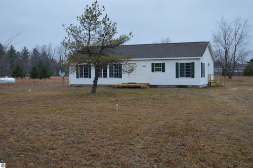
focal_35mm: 48
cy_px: 84
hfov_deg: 41.2
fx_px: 337
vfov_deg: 28.0
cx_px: 126
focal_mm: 32
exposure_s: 1/125
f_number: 5.6
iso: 100
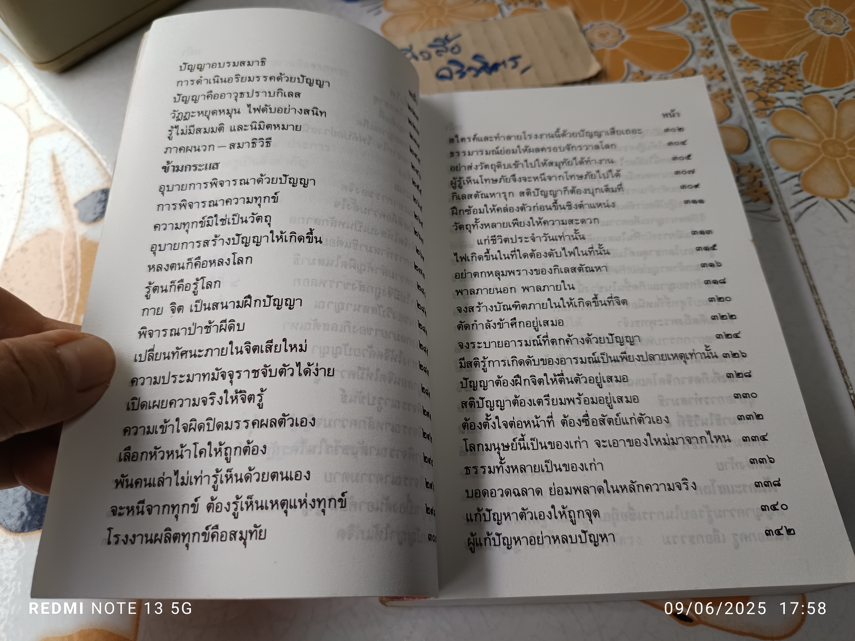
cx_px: 428
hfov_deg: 71.6
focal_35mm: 24
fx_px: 593
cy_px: 320
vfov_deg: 56.8
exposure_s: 1/50
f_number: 1.7
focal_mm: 5.31
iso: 315
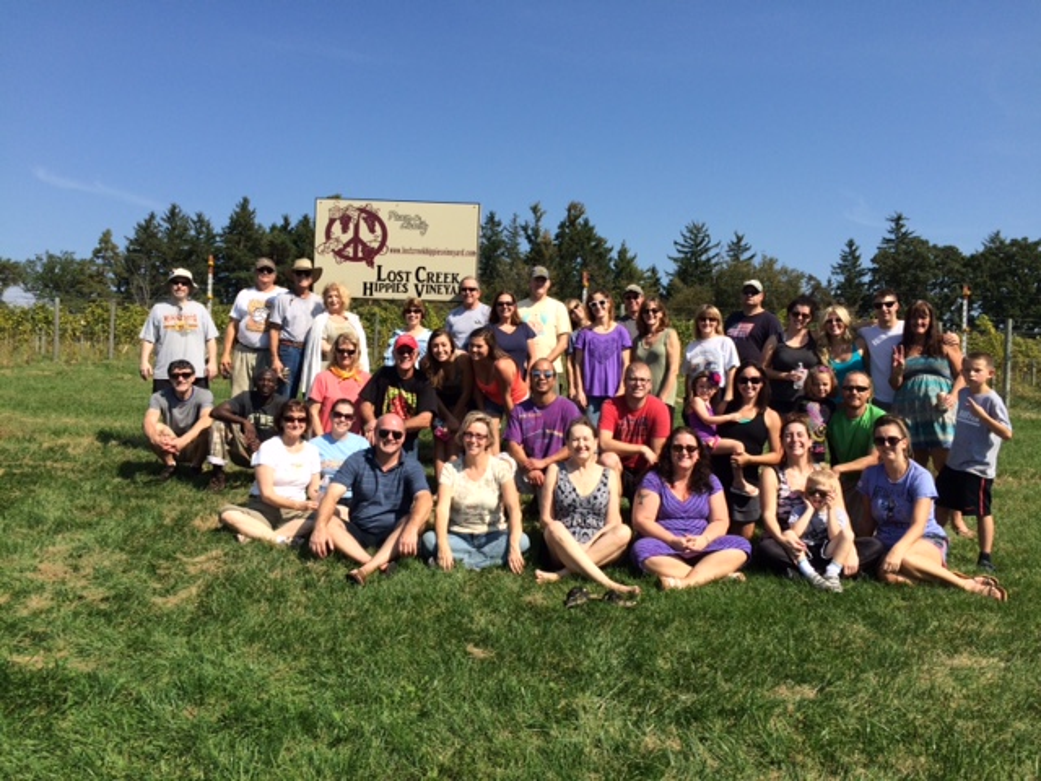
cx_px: 520
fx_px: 872
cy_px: 390
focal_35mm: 29
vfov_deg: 48.2
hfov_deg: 61.7
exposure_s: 1/1866
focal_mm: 4.15
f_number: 2.2
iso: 32
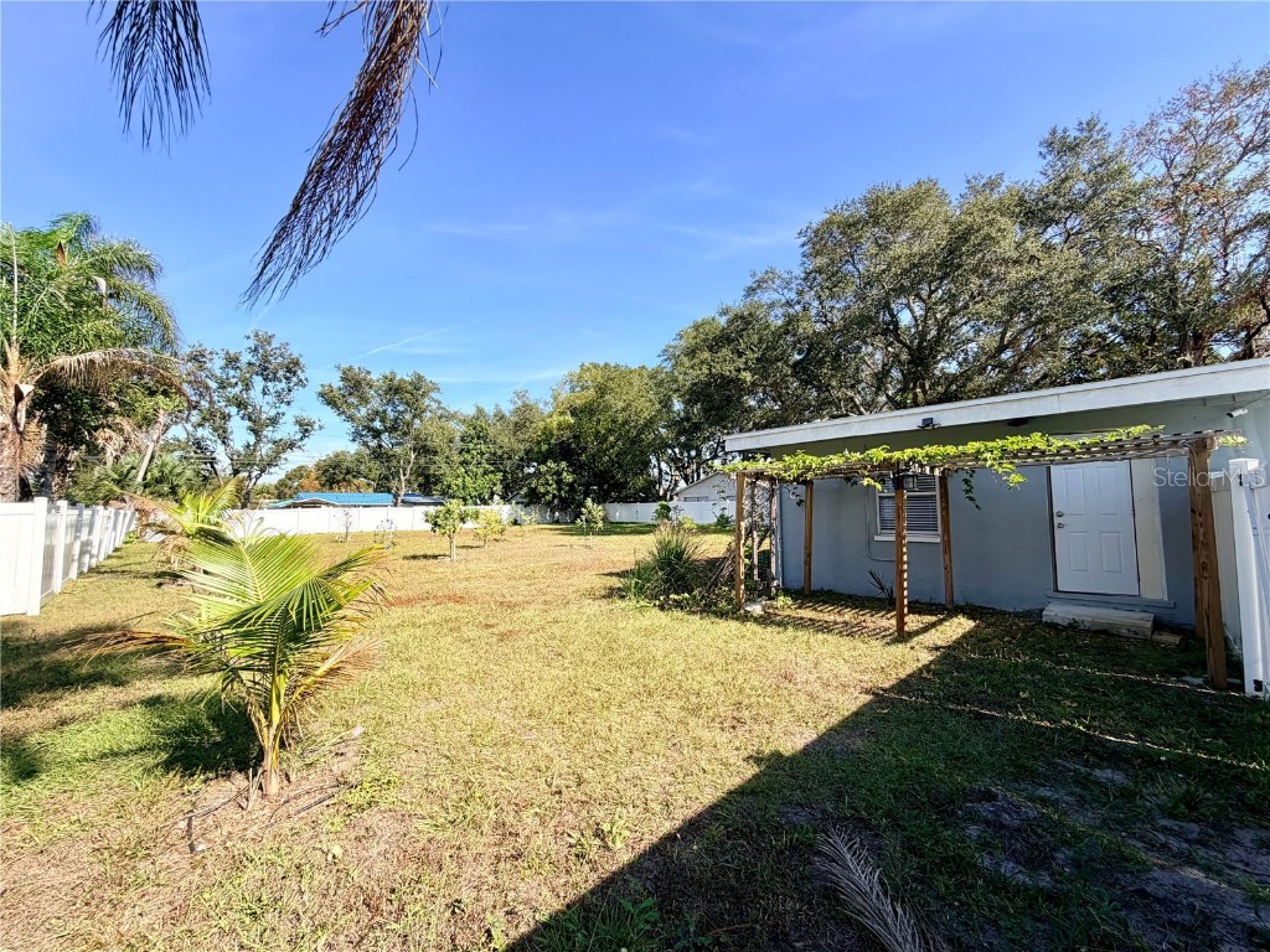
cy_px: 476
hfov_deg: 102.1
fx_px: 514
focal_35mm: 14
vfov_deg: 85.7
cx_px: 635
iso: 32
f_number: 2.2
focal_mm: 2.22
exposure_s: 1/770
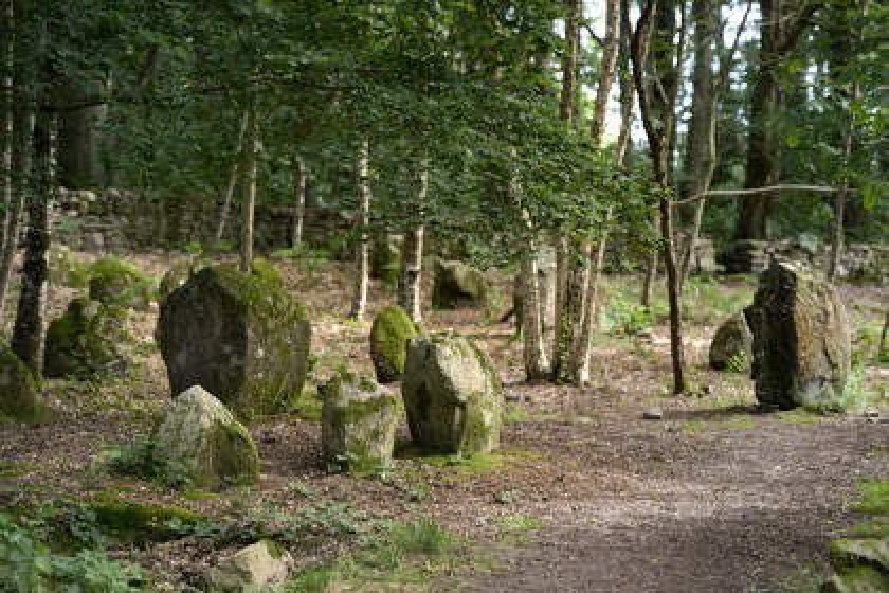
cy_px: 296
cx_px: 444
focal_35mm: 130
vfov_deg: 10.5
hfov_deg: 15.8
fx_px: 3210
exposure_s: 1/100
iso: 400
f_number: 2.8
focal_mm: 130
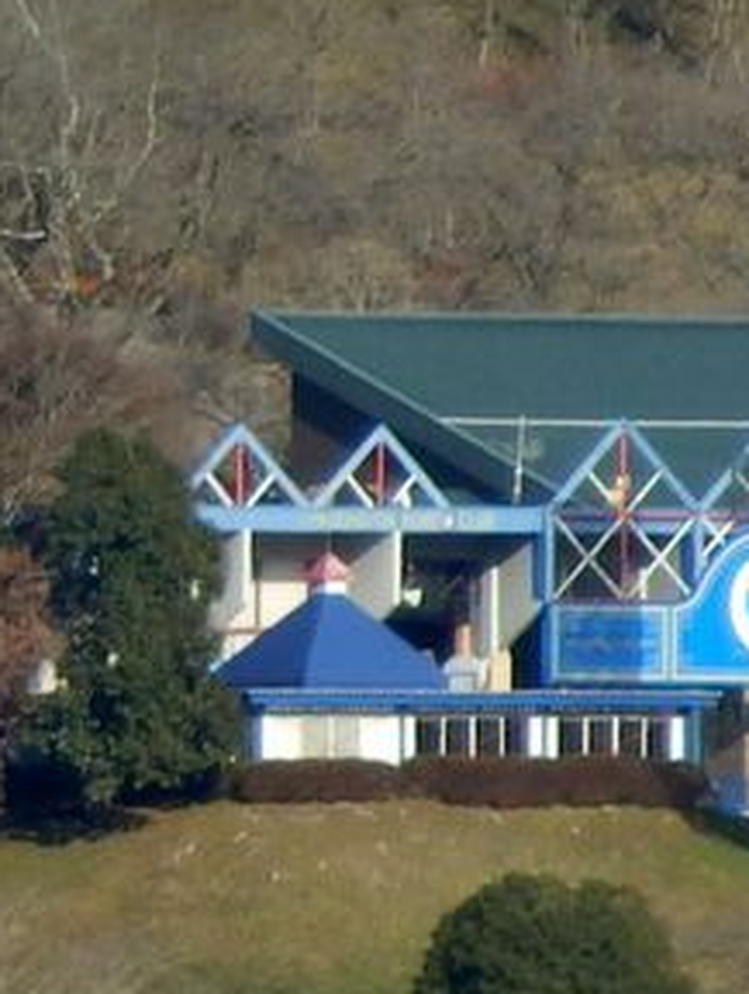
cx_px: 804
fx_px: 23932
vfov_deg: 2.4
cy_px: 359
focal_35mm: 832
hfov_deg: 1.8
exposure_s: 1/320
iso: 80
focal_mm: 52.5
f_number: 5.9
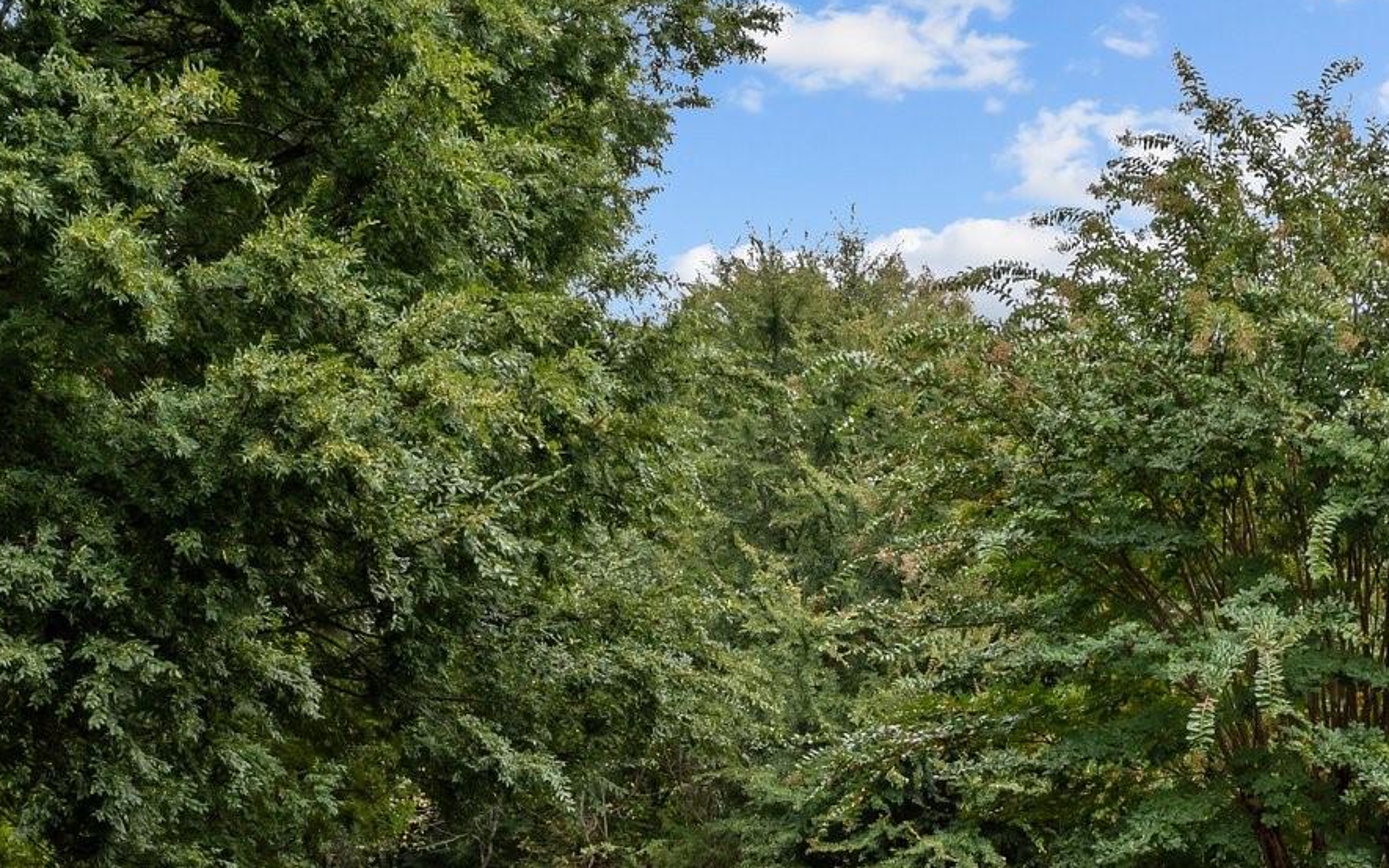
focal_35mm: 66
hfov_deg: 30.4
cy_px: 986
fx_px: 2498
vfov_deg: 18.8
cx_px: 1094
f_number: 4
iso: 100
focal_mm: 10.26
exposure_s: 1/120
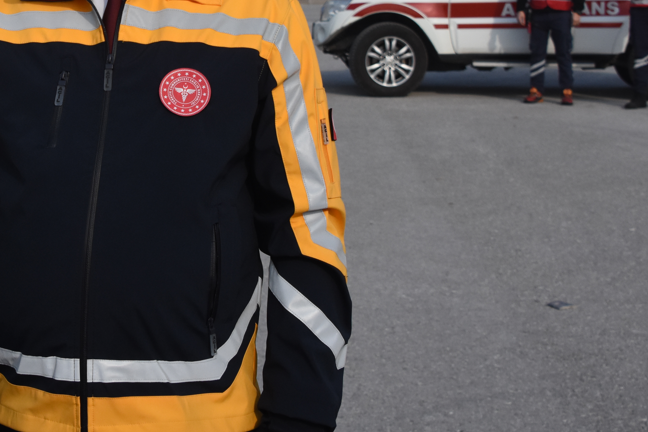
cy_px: 33
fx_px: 1800
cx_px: 123
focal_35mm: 100
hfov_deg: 20.2
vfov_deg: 13.5
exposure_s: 1/2500
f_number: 6.3
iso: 800
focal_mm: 34
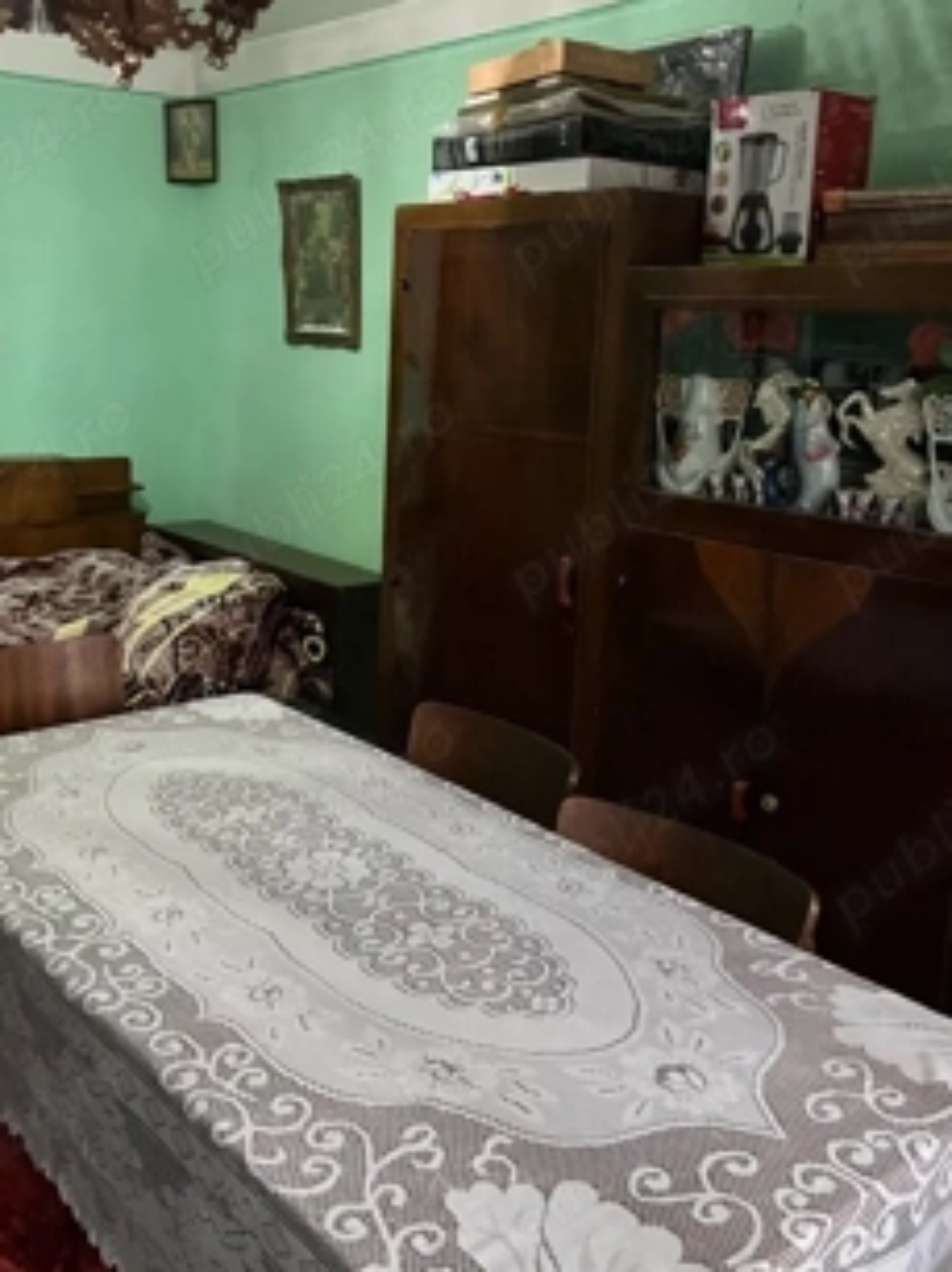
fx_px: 1248
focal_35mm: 34
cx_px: 403
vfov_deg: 53.8
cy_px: 549
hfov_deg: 41.6
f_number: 1.6
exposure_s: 1/33
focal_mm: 5.1
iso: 640
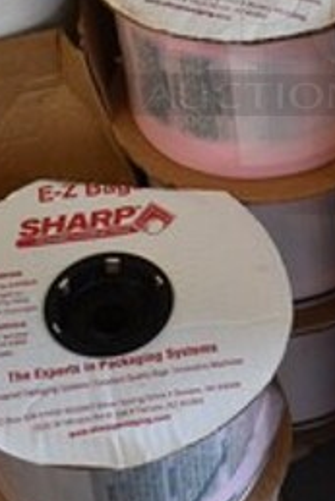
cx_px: 347
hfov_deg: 14.2
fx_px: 1324
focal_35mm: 95
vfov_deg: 20.8
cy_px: 15
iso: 800
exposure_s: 1/160
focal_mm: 18
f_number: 3.5
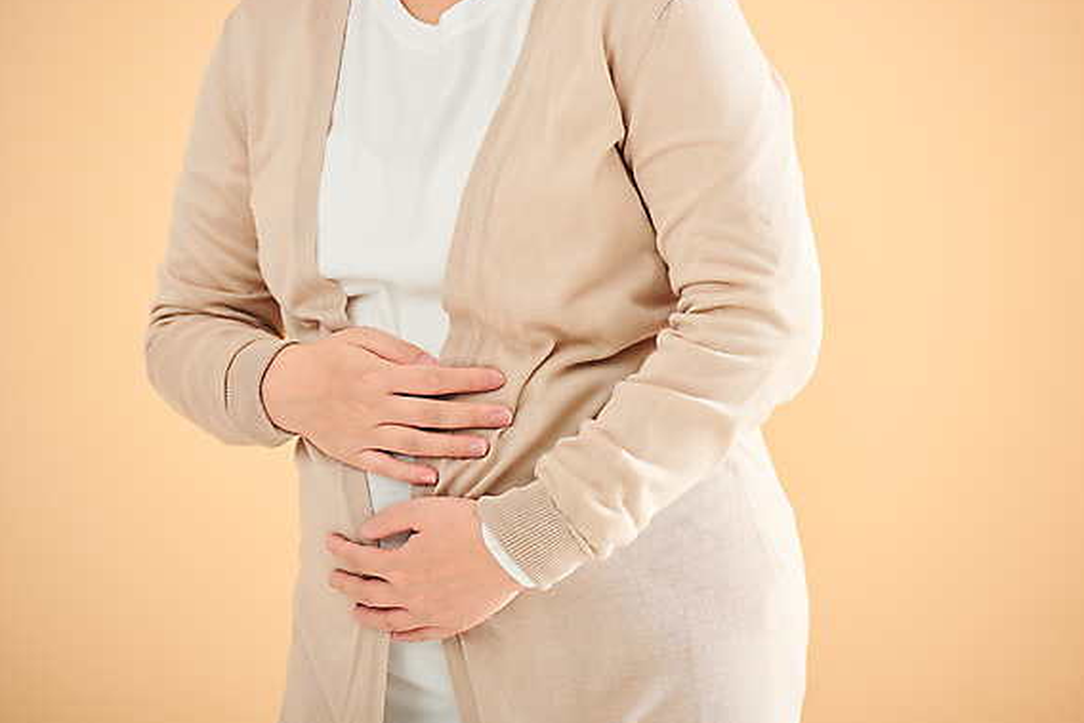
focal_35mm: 211
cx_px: 552
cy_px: 355
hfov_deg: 9.8
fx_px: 6355
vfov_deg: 6.5
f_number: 4.5
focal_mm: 200
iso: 100
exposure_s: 1/125
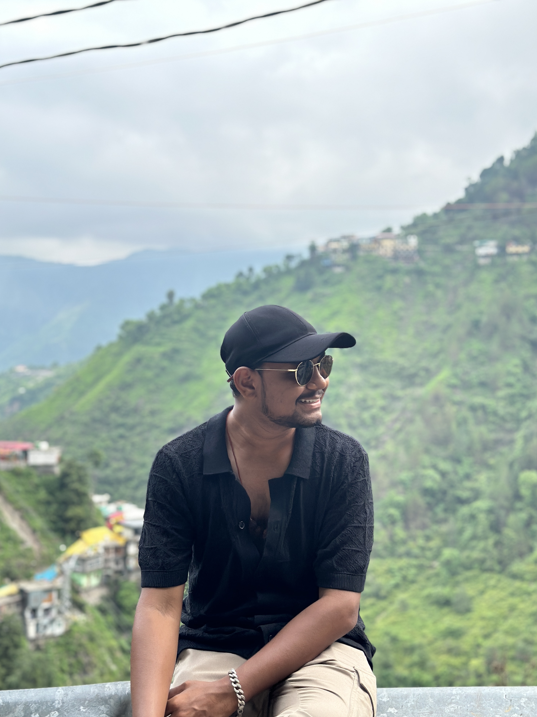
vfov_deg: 38.9
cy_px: 365
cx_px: 270
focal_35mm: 49
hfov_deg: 29.7
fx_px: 1014
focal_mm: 6.86
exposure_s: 1/529
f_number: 1.78
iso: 80
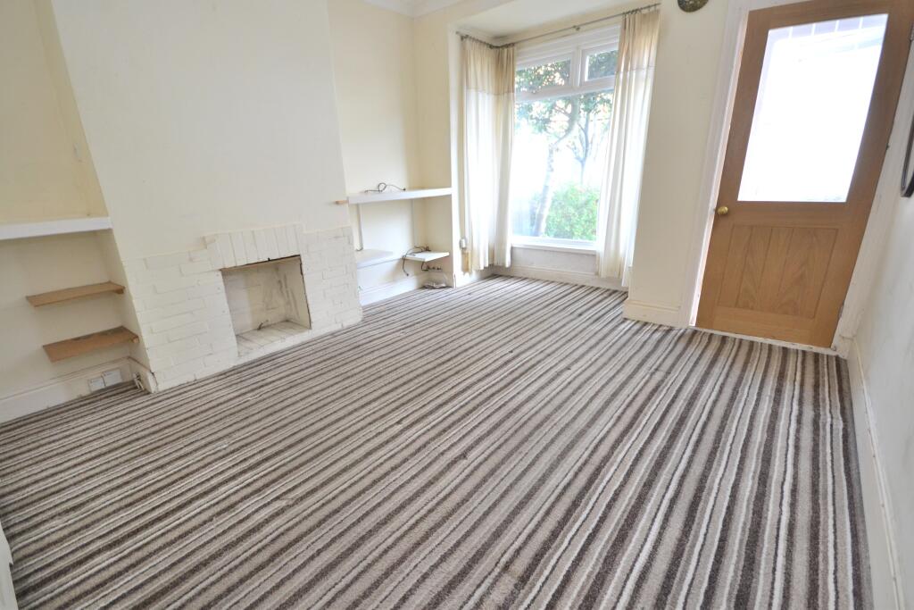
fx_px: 381
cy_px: 305
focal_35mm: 15
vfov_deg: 77.3
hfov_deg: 100.4
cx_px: 457
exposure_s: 1/60
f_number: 4
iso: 800
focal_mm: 10
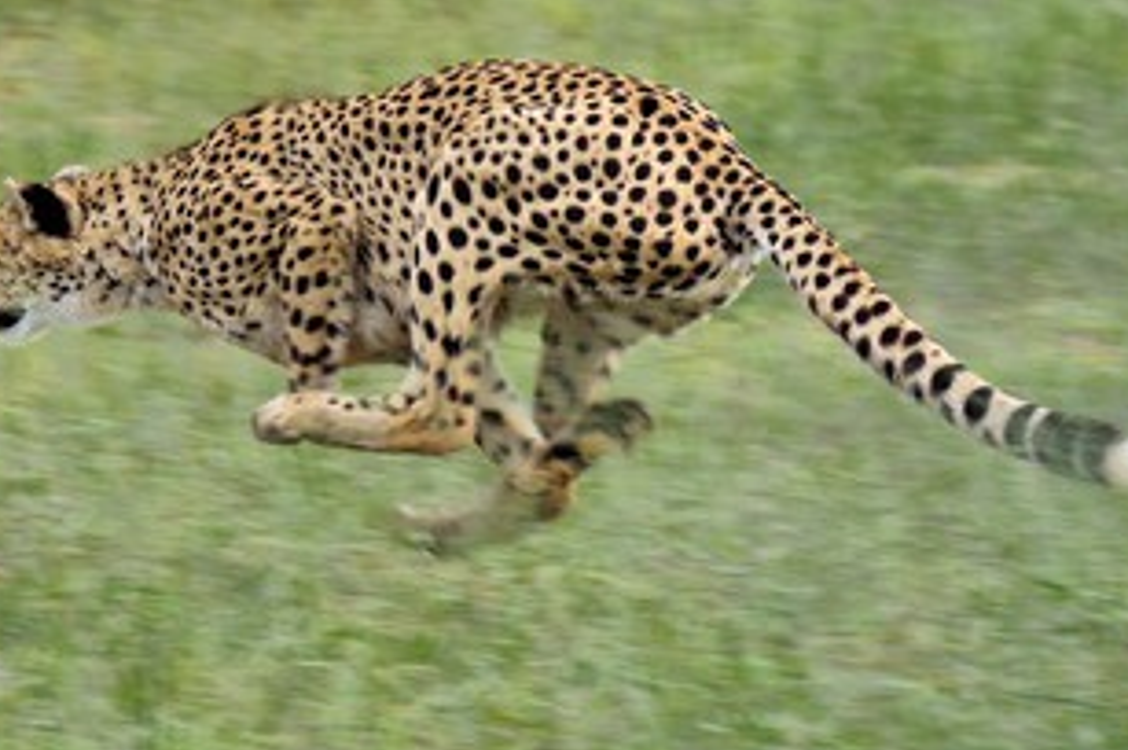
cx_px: 423
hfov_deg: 7.5
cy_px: 393
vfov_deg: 5.0
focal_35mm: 274
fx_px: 8576
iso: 400
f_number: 8
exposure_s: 1/400
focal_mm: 200
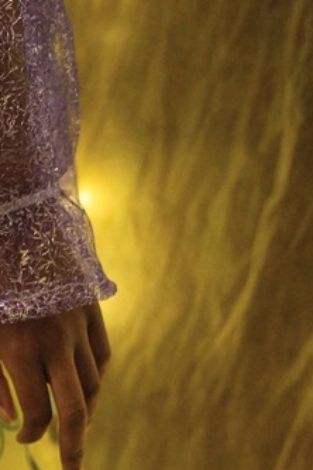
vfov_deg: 22.3
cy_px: 519
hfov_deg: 15.1
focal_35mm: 86
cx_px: -98
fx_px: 1121
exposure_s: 1/250
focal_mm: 28
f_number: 2.8
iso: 10000
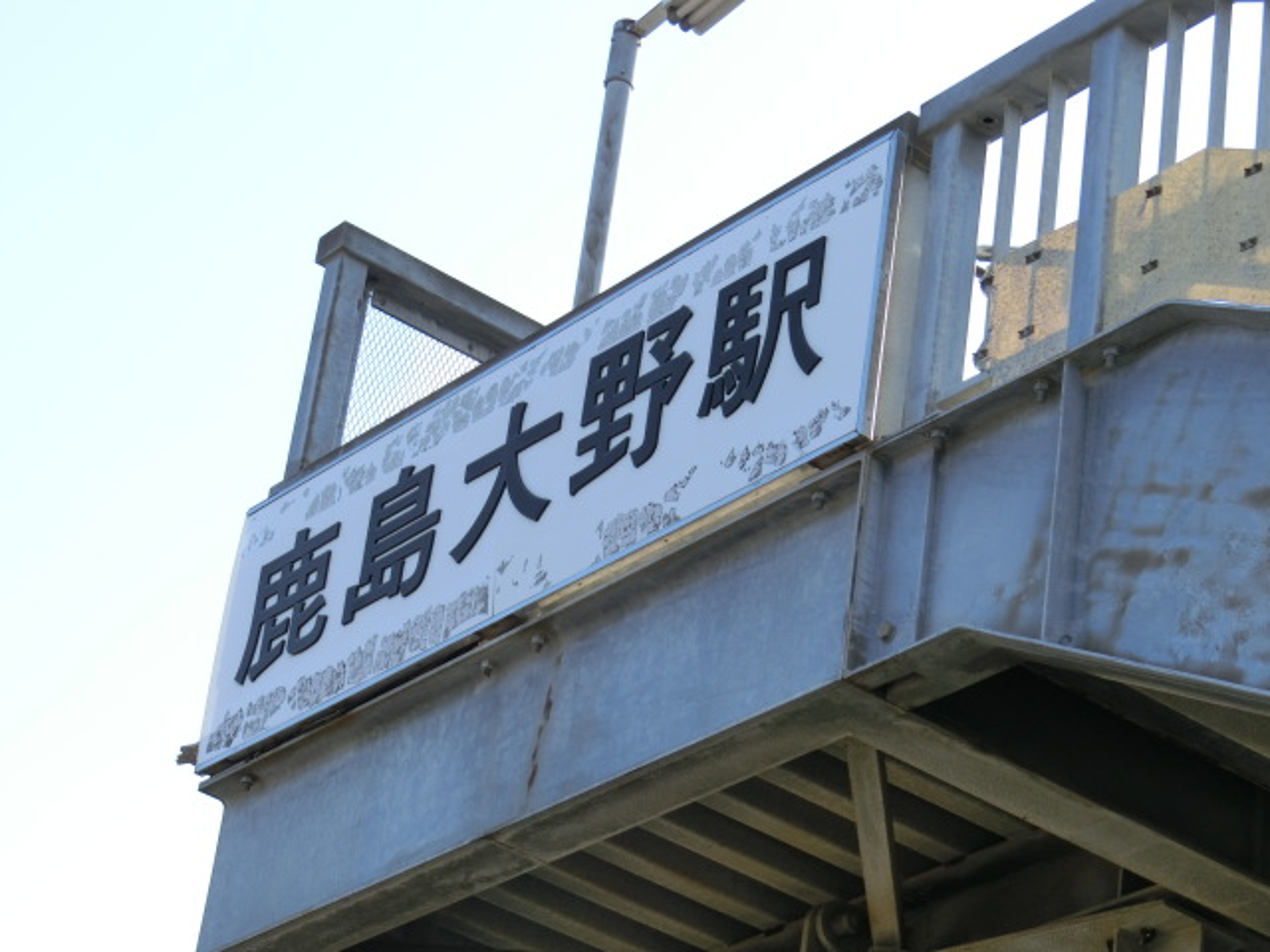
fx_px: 3926
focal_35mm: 107
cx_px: 635
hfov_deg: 18.4
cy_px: 476
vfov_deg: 13.8
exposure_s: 1/200
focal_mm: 19.1
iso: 80
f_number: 5.7
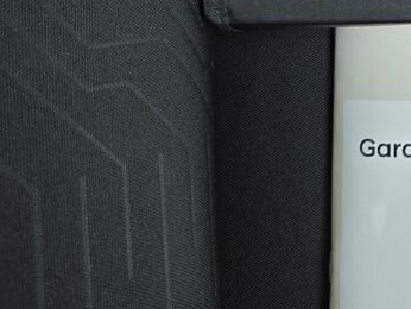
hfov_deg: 24.3
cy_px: -50
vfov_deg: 20.4
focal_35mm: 68
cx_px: 558
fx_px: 808
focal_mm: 6.3
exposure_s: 1/180
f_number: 1.7
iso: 20
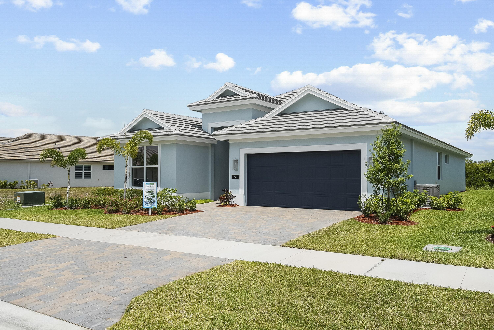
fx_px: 398
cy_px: 165
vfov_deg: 45.0
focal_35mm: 29
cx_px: 247
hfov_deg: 63.6
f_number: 8
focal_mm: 29
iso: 1600
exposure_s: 1/640
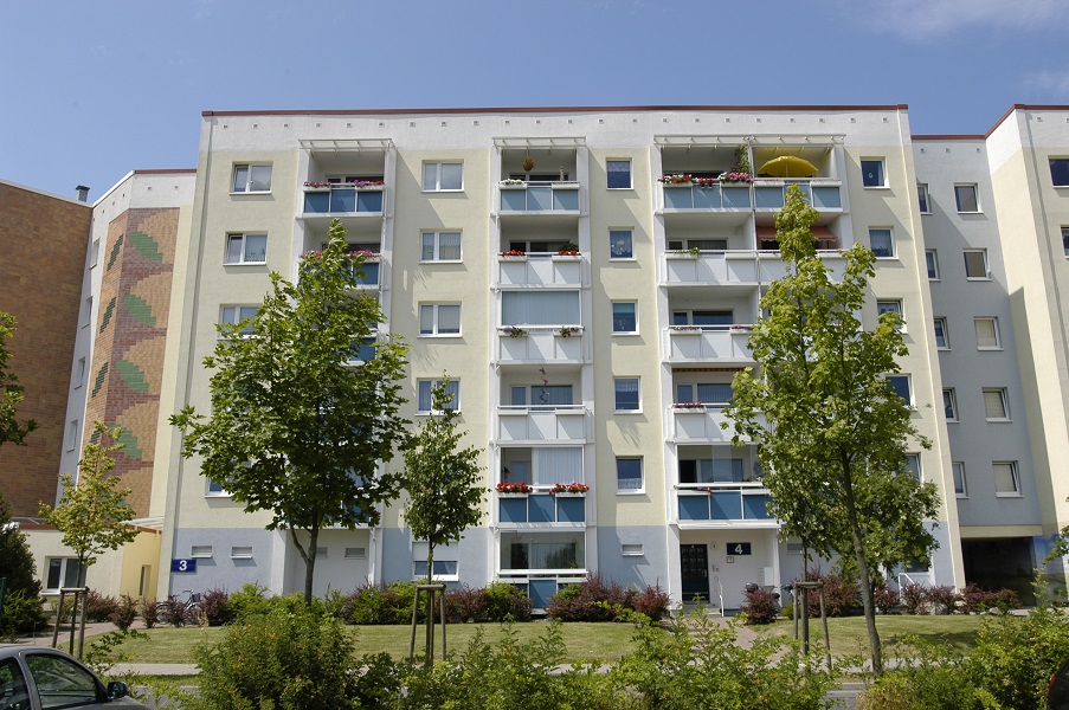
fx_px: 890
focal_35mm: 30
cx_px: 534
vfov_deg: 43.5
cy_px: 355
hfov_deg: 62.0
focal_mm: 20
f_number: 10
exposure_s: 1/350
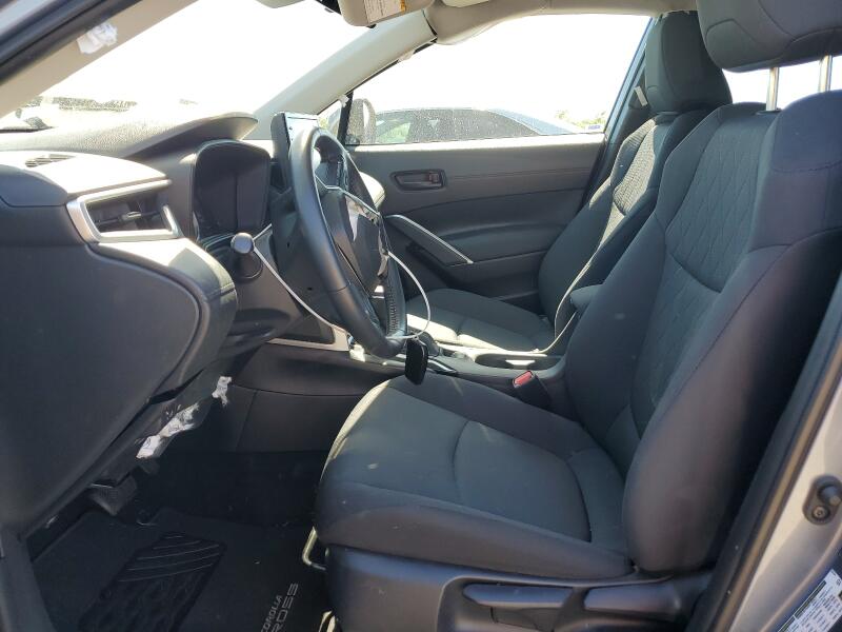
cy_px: 316
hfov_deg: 67.3
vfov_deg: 53.1
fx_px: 632
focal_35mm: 26
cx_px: 421
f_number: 1.5
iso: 50
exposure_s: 1/263
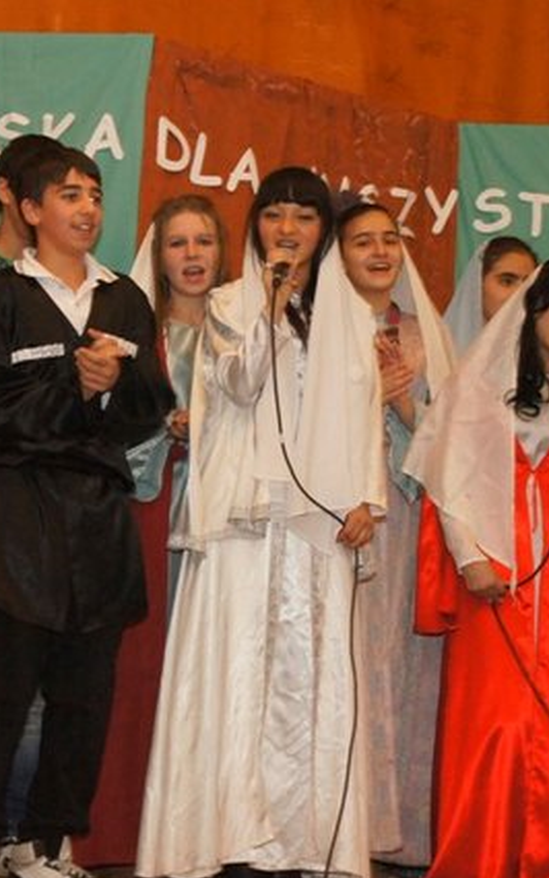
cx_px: 281
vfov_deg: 25.3
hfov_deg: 16.0
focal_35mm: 82
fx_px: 1956
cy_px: 440
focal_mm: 35
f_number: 5.6
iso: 3200
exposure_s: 1/60
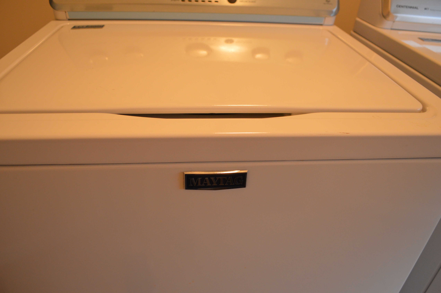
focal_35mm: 27
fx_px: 330
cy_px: 146
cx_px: 220
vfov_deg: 47.8
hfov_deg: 67.4
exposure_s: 1/60
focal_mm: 18
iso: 800
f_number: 3.5
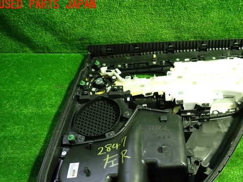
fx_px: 239
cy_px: 122
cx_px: 161
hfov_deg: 53.0
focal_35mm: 34
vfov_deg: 41.3
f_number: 2
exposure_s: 1/30
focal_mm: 4.5
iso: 320
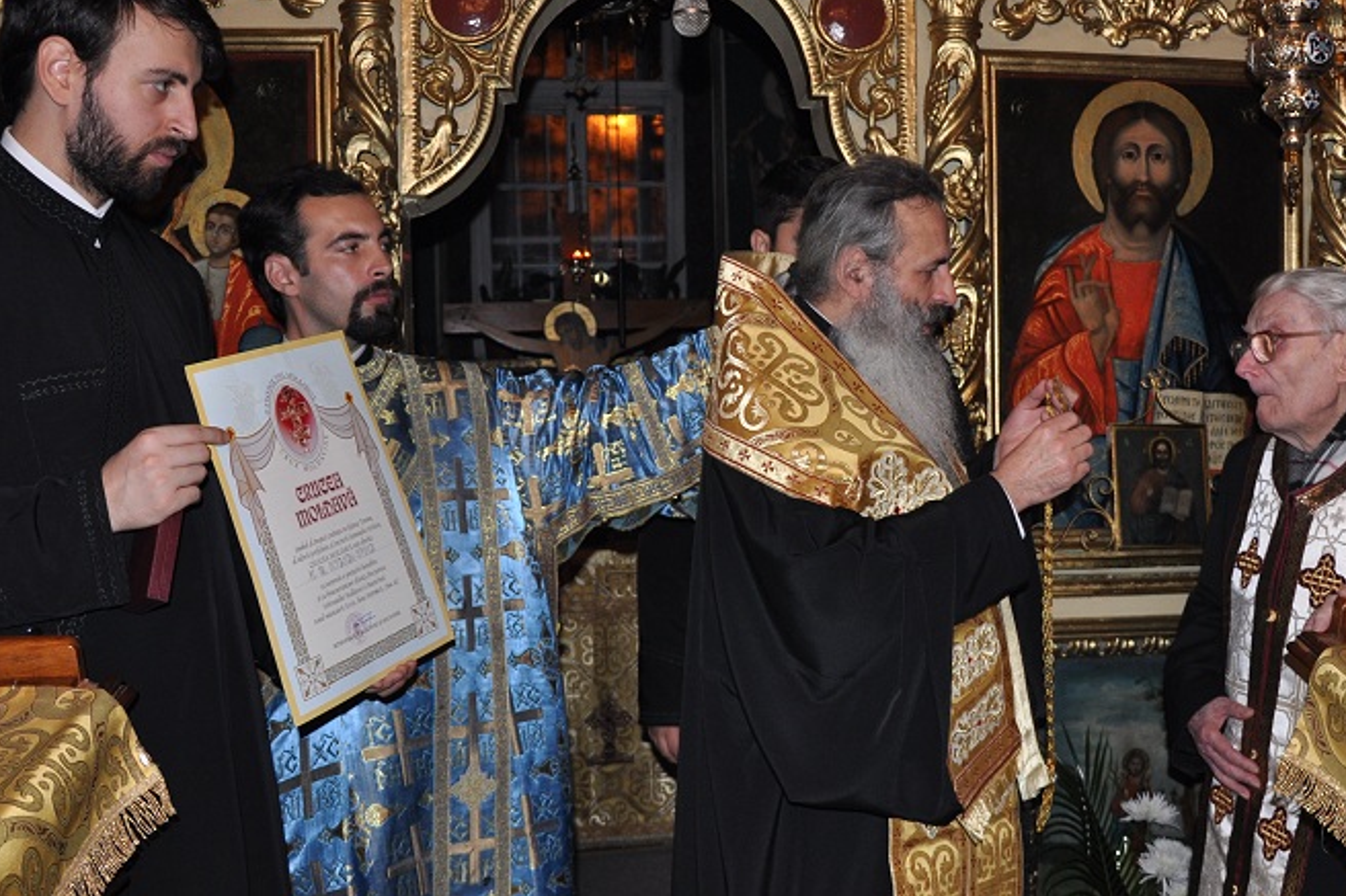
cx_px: 808
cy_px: 526
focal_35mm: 37
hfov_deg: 51.6
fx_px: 1383
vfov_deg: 35.8
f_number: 3.5
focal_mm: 18
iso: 500
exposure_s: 1/60
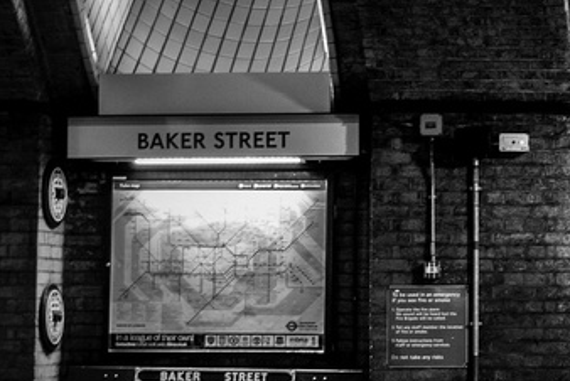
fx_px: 2393
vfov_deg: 9.1
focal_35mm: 151
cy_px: 91
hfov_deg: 13.1
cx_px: 730
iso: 400
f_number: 5
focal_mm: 34
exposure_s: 1/4
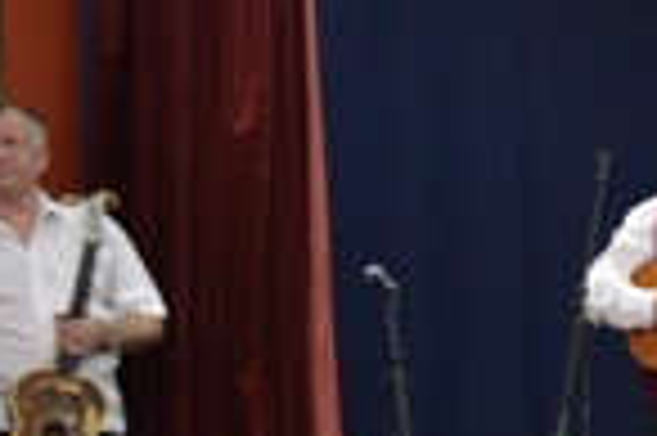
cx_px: 1314
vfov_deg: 9.3
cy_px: 492
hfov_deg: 12.5
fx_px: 2643
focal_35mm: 145
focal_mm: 22
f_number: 4
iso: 2200
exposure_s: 1/60
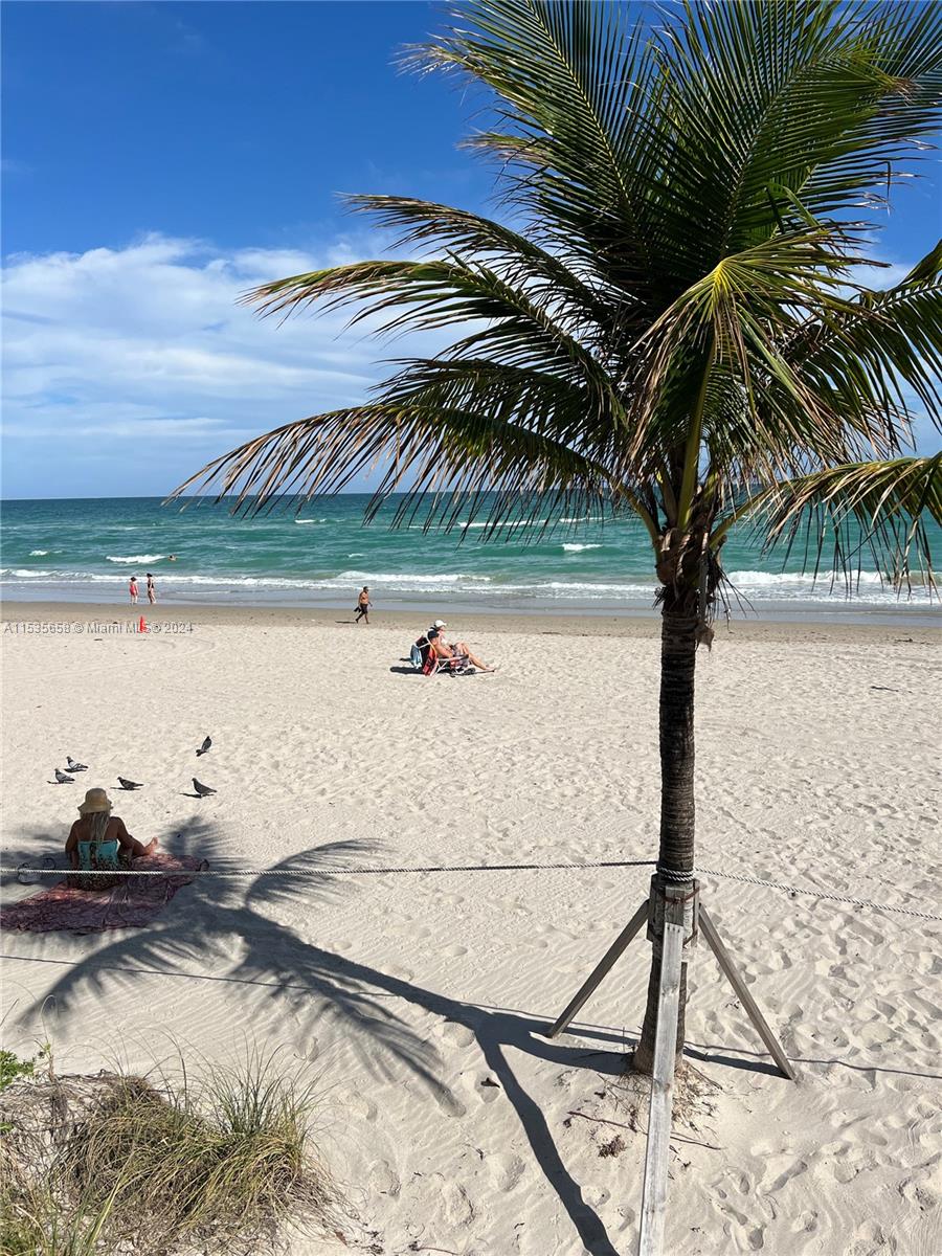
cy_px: 628
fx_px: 943
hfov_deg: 53.1
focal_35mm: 26
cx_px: 471
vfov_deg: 67.3
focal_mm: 5.7
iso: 50
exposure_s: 1/8000
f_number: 1.5
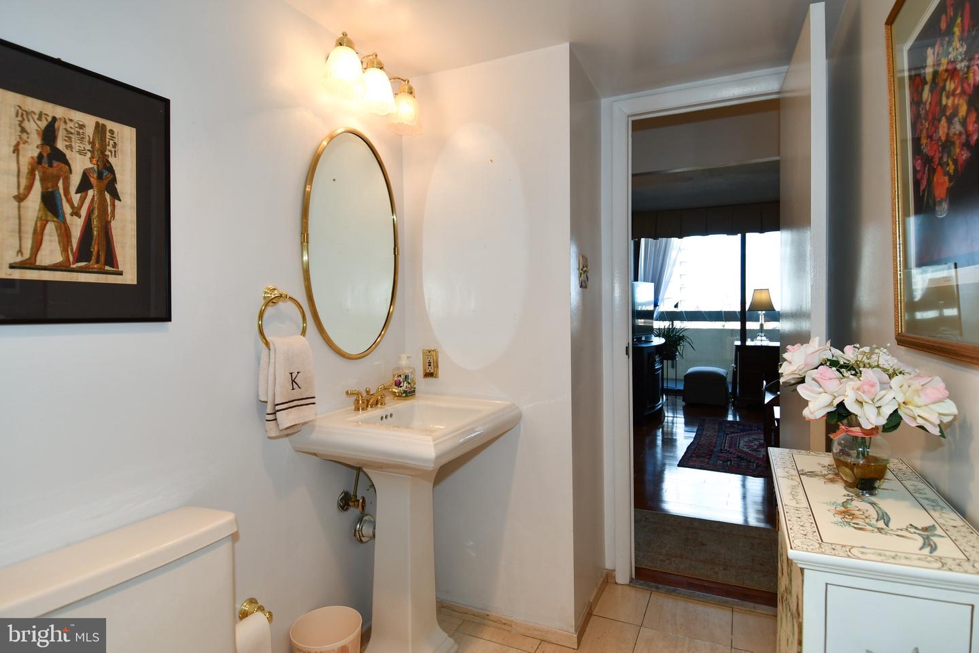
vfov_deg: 67.4
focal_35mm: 18
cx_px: 490
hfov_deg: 90.0
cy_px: 326
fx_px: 489
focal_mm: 12
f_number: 5
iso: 200
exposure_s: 1/100
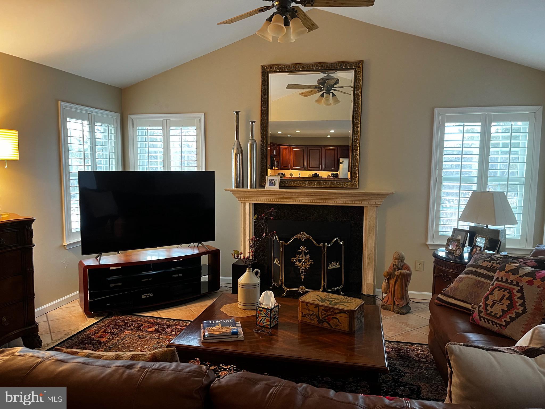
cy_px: 204
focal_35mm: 26
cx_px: 272
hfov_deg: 67.3
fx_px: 409
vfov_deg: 53.1
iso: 250
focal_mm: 5.1
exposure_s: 1/60
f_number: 1.6
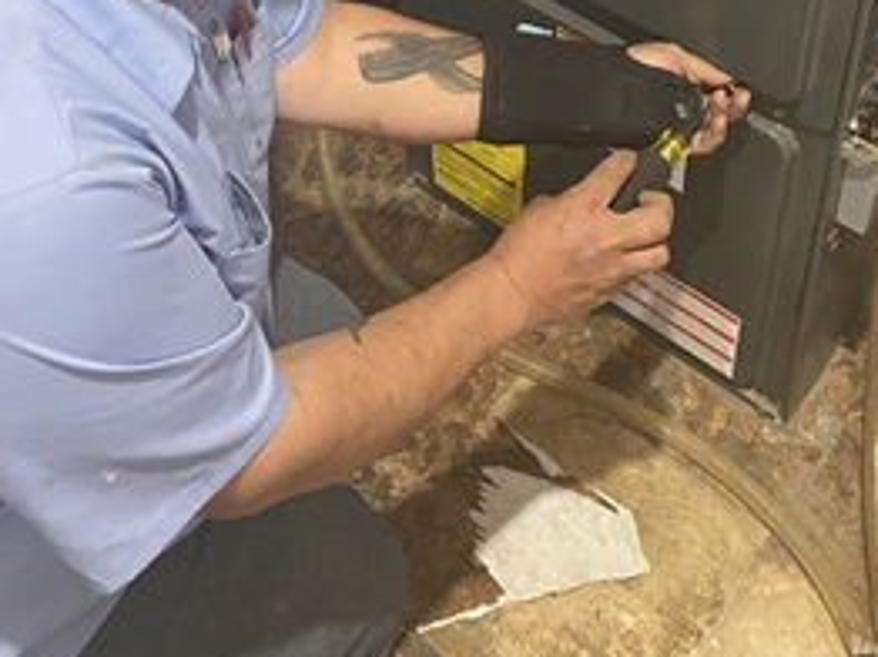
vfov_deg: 24.1
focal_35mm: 53
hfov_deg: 36.2
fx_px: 1343
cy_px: -196
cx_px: 456
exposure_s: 1/40
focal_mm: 4.25
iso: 500
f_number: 1.8
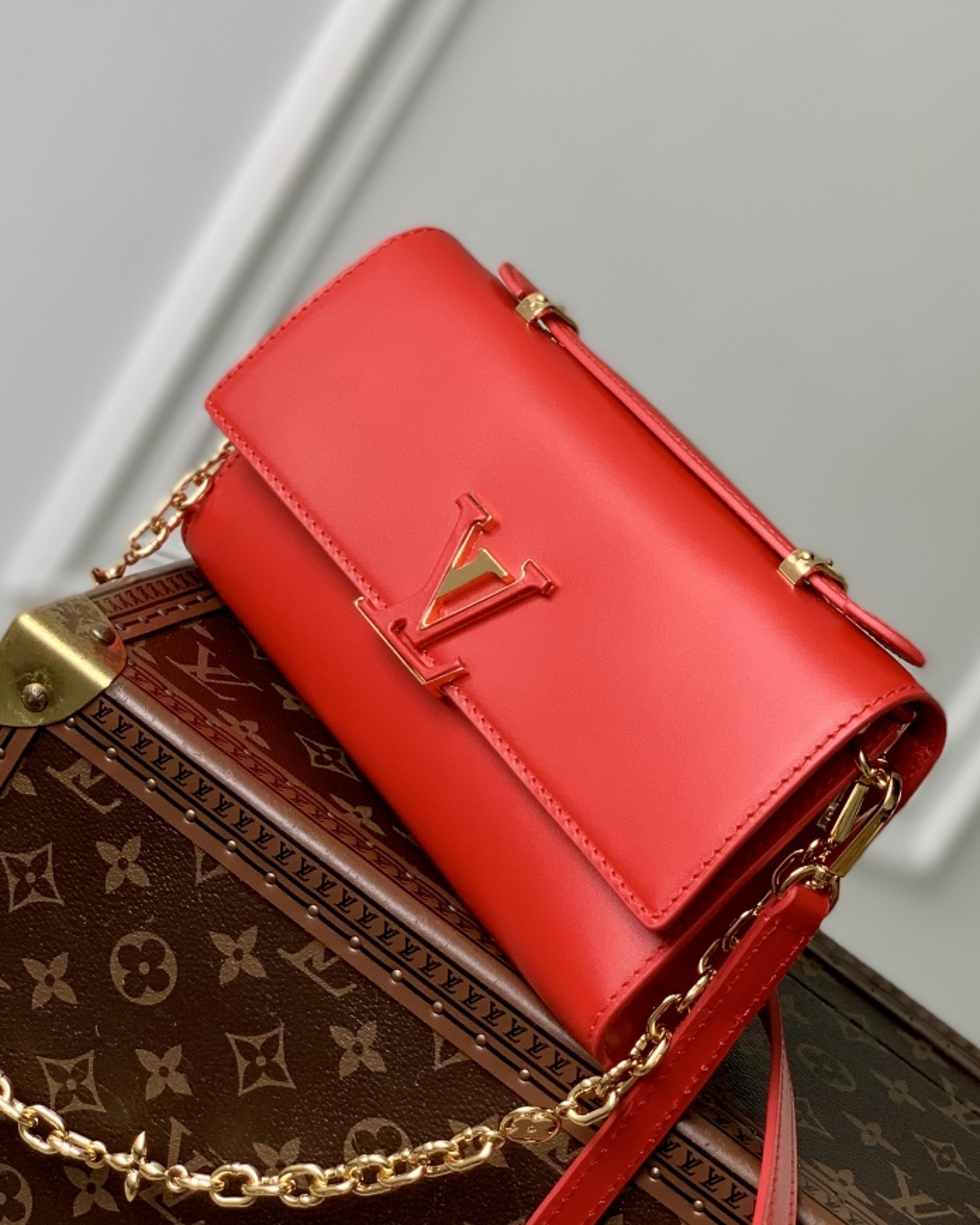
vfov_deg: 22.6
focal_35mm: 84
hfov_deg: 18.3
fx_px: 3045
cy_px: 365
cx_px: 560
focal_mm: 6
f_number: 2.4
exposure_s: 1/122
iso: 32
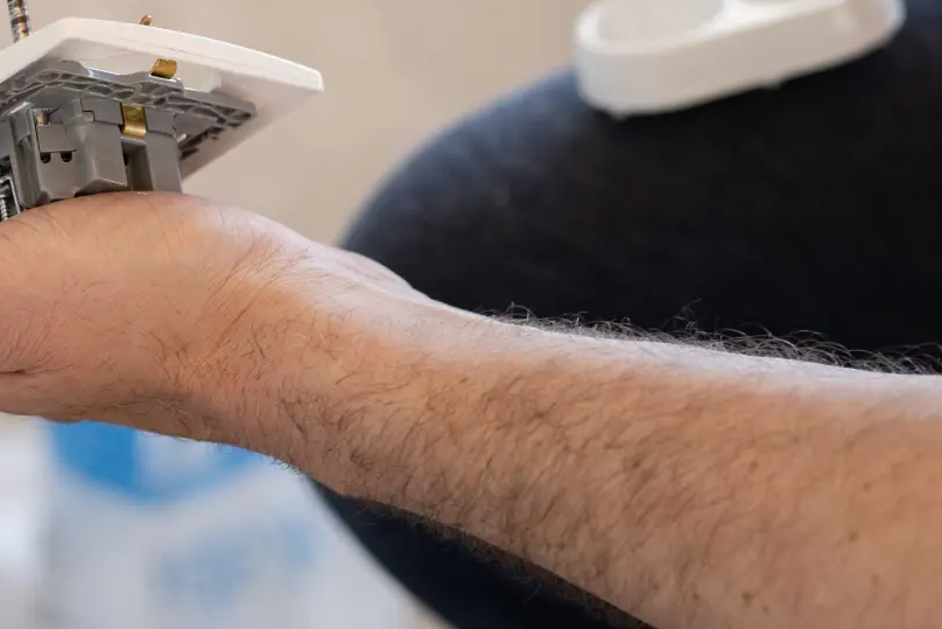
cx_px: 111
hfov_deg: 10.1
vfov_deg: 6.8
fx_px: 5286
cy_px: 32
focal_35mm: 202
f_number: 2.8
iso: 100
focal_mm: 85
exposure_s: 1/100
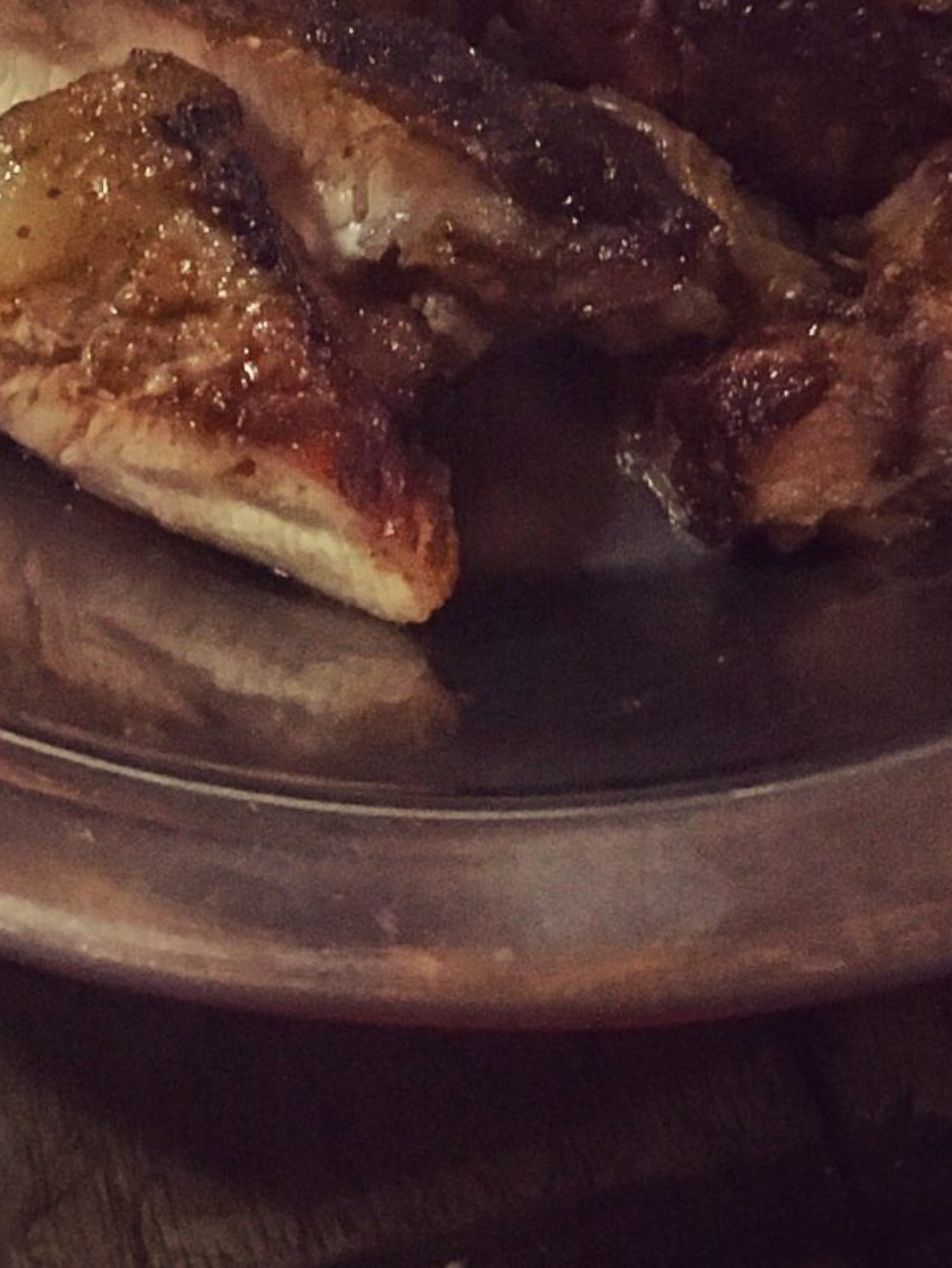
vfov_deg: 20.7
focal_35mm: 93
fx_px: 3408
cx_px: 194
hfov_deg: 15.8
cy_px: 178
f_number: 2.2
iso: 320
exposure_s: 1/15
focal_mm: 4.15
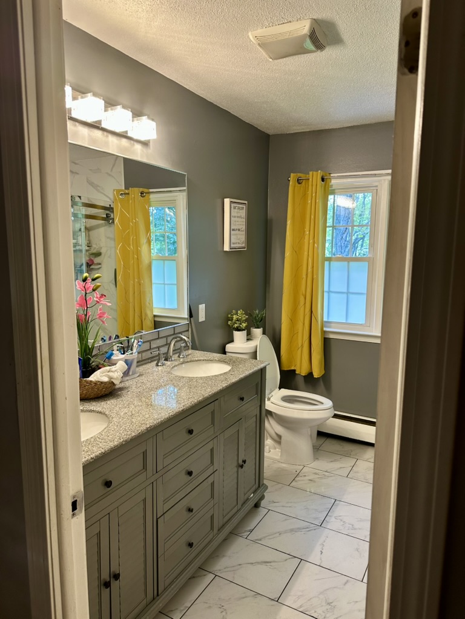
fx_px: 430
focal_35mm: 24
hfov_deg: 56.8
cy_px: 310
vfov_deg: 71.6
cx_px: 232
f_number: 1.78
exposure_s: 1/60
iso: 125
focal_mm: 6.86
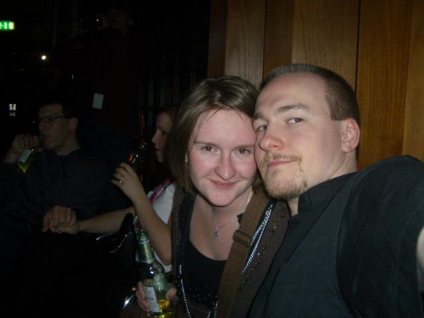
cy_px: 159
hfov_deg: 52.6
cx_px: 212
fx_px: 429
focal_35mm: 35
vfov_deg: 40.7
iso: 100
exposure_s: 1/60
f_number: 2.6
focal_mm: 5.8
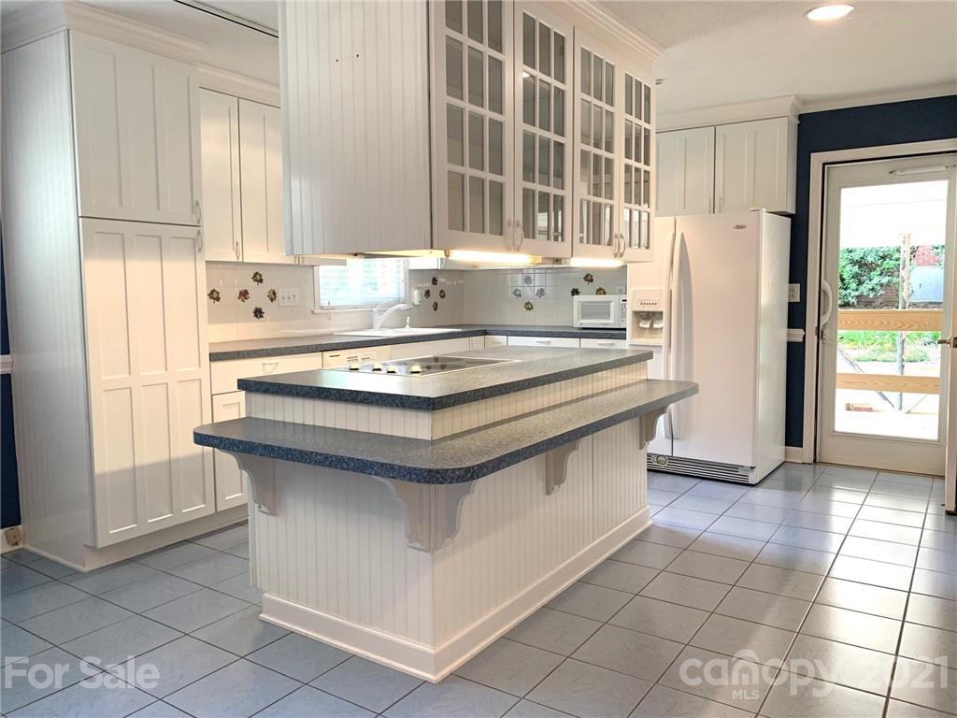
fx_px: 719
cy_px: 359
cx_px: 478
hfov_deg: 67.3
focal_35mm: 26
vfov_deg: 53.1
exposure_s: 1/60
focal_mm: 4.25
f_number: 1.8
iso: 80
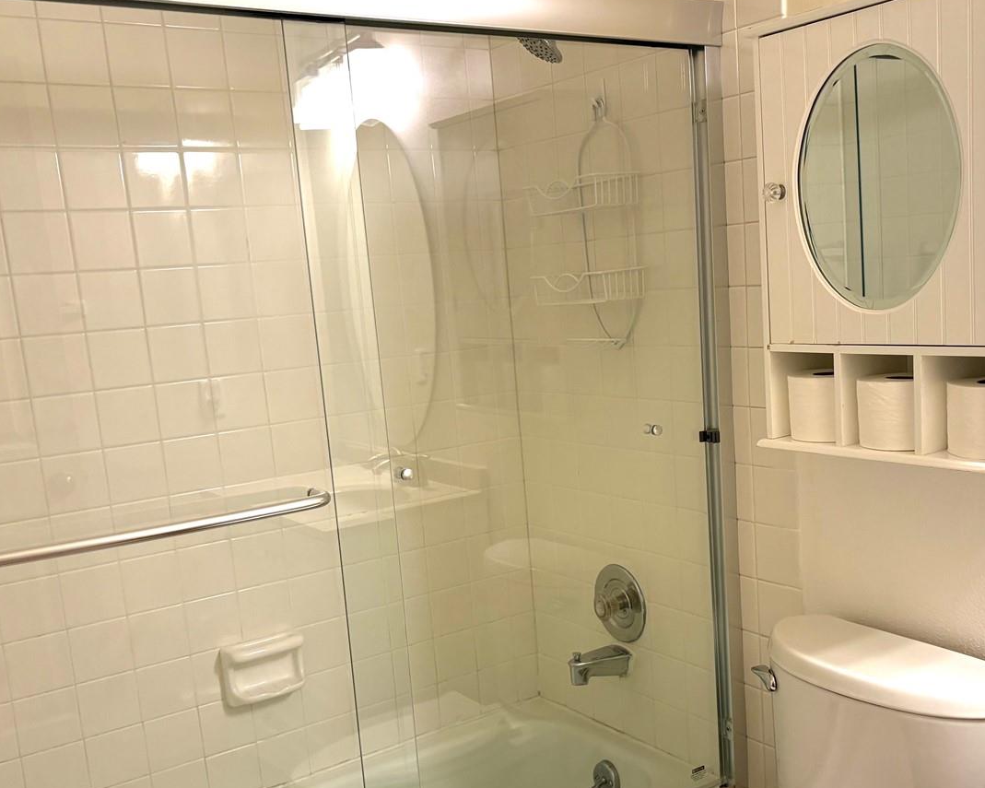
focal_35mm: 38
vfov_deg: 39.0
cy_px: 469
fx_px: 1108
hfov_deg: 47.7
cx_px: 581
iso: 125
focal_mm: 5.96
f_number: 1.6
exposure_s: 1/142
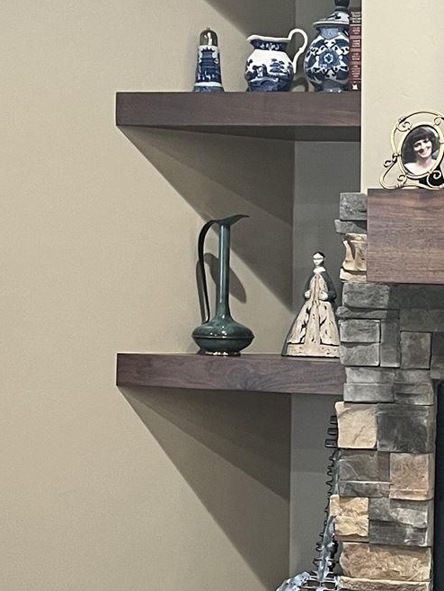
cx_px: 655
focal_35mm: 91
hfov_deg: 15.1
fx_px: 1555
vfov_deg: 21.5
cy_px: 390
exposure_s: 1/60
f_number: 1.6
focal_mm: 5.1
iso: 320
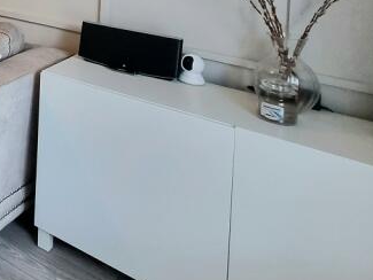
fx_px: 442
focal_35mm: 41
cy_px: -99
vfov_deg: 28.0
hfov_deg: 28.0
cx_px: -201
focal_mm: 2.2
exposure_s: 1/60.2
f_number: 2.2
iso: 250
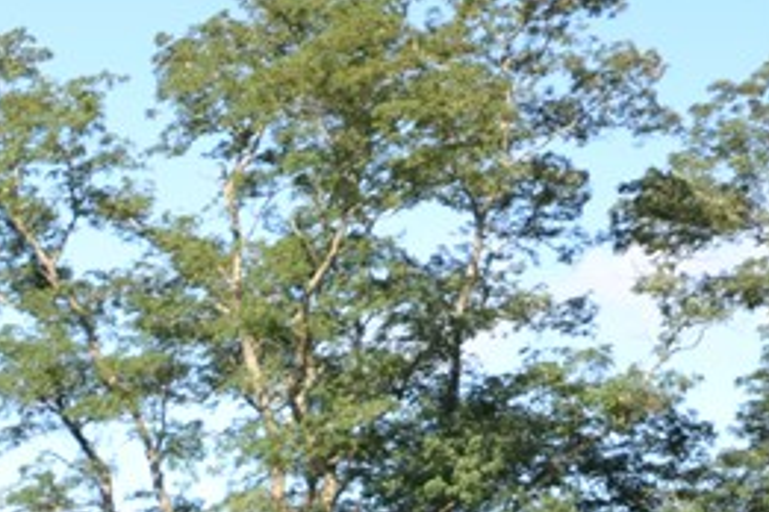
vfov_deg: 8.8
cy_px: 903
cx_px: -822
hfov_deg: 12.0
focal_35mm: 150
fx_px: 3204
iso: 100
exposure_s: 1/200
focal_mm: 24
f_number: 5
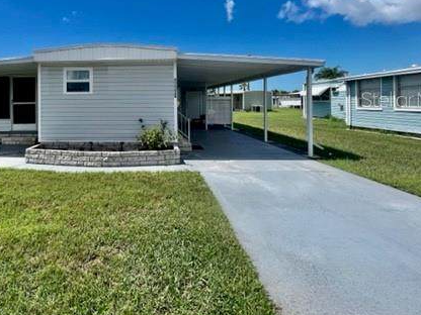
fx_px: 243
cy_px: 99
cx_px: 133
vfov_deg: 63.9
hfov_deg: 78.4
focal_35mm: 20
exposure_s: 1/1623
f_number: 1.8
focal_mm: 1.57
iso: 32
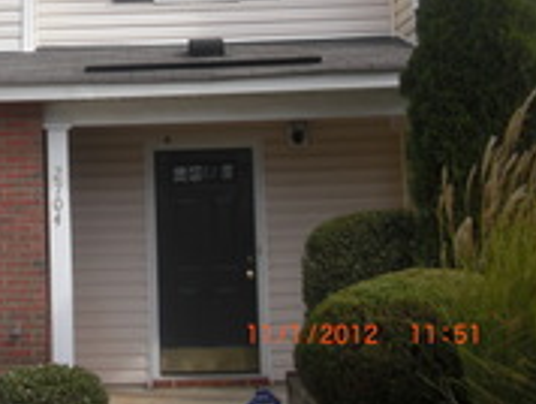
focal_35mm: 70
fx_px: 1085
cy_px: 21
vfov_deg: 20.5
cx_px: 24
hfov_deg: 26.5
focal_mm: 6.3
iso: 50
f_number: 2.8
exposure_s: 1/800
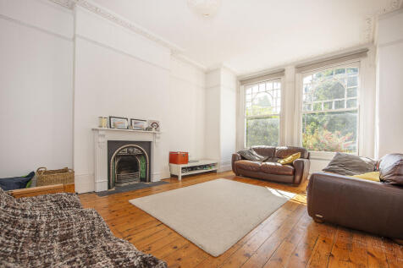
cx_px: 202
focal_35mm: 14
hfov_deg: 104.3
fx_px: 157
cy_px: 134
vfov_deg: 81.2
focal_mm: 14
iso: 250
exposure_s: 1/200
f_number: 6.3
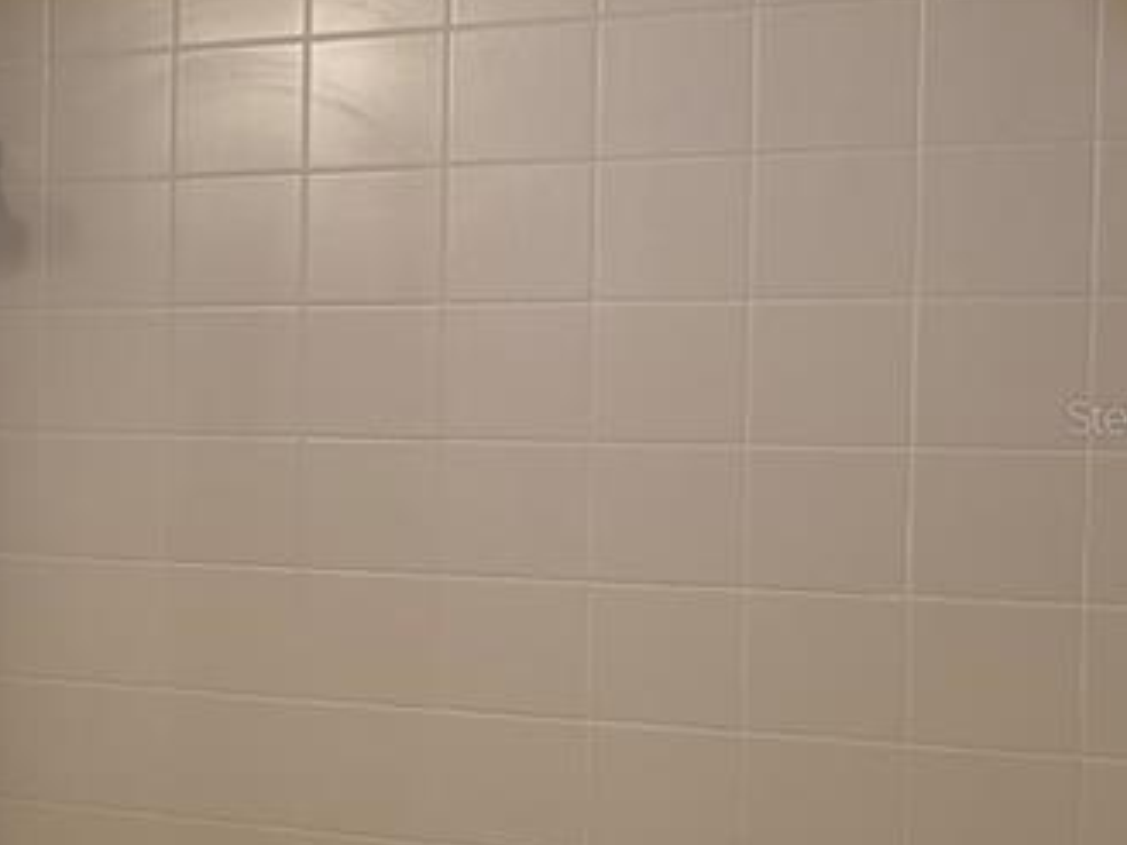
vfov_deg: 19.6
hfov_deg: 22.2
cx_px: -484
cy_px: 416
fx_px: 2442
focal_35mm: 75
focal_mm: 6.76
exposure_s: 1/238
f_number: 1.78
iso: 200
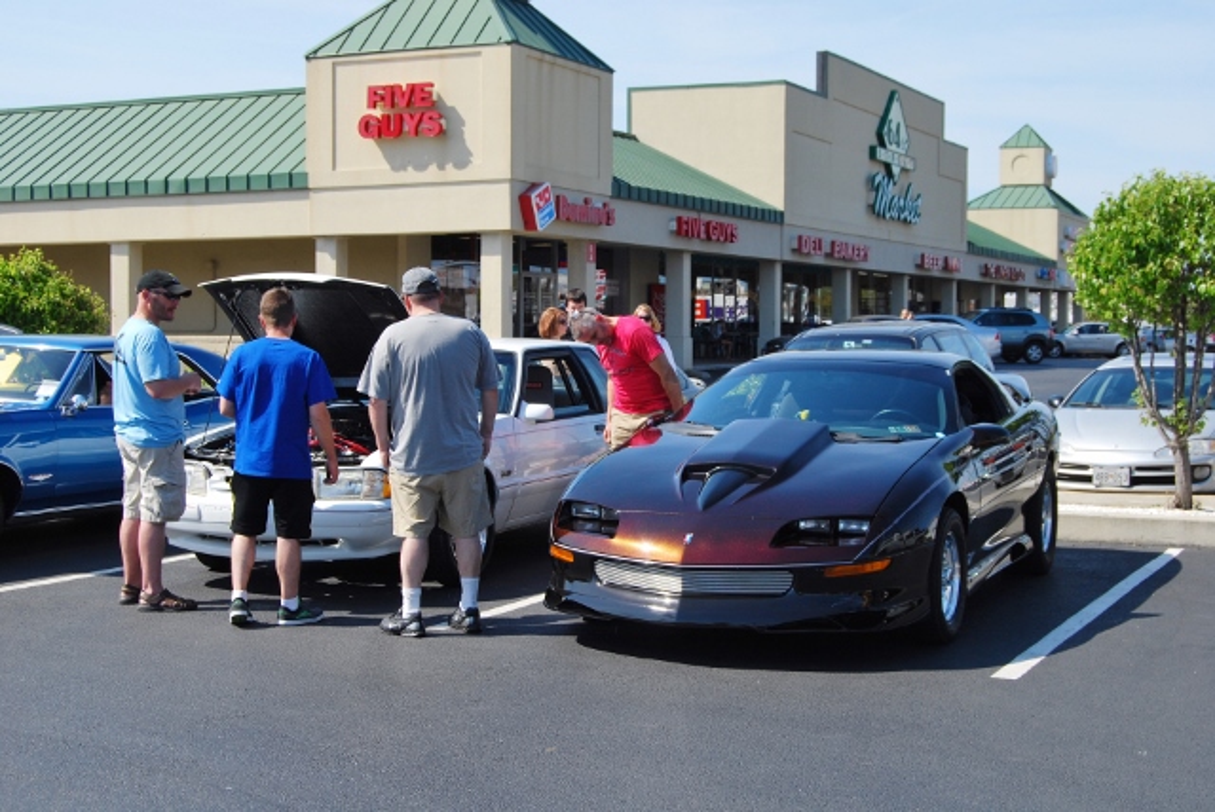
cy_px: 406
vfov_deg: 25.8
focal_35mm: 52
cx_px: 608
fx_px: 1773
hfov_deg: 37.8
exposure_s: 1/320
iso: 200
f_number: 9
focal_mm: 35
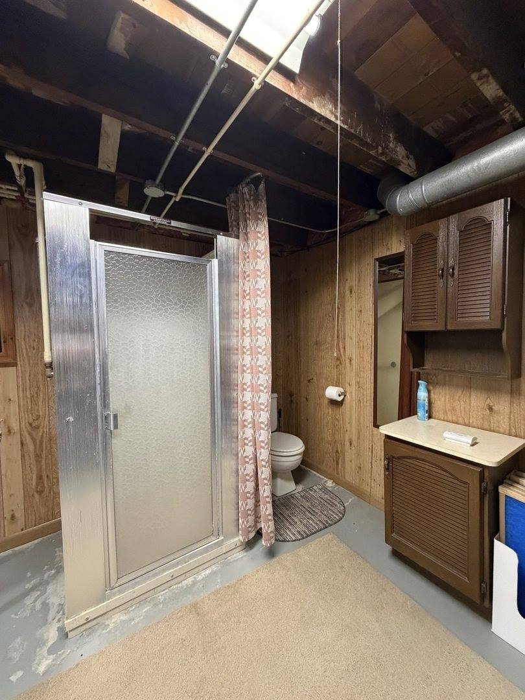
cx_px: 262
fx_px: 283
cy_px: 350
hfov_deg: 85.7
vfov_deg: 102.1
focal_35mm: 14
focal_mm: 2.22
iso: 640
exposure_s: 1/60
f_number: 2.2
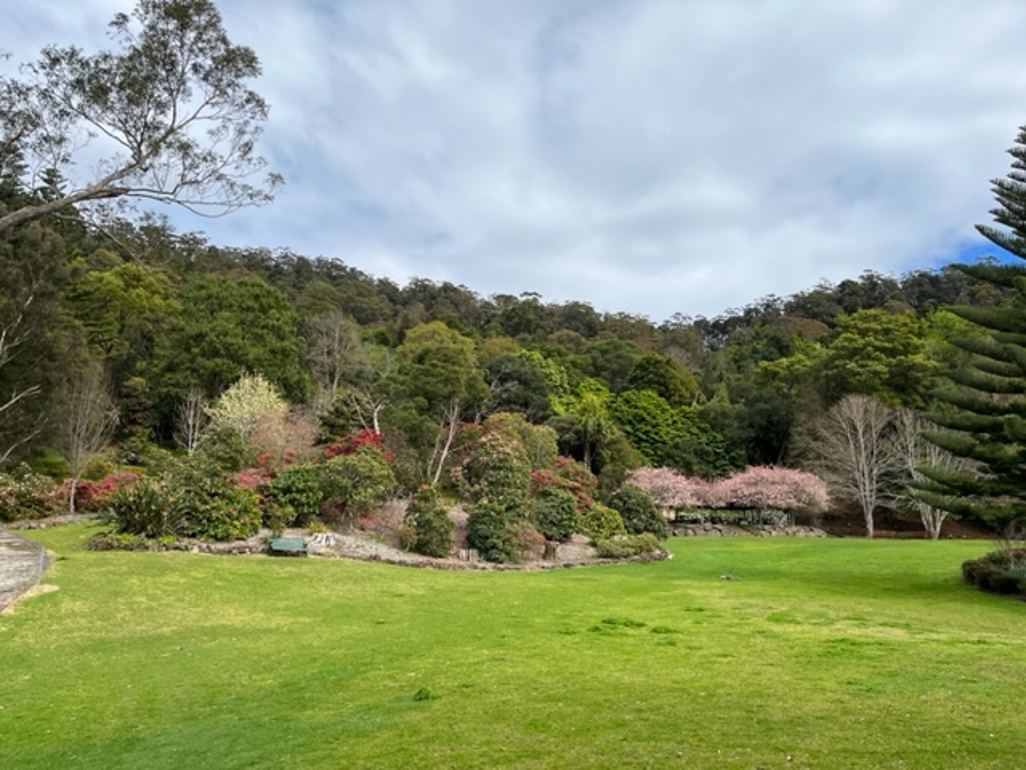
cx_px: 513
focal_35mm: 26
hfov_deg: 67.3
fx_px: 771
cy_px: 385
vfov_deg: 53.1
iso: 50
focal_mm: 5.1
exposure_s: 1/4149
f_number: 1.6
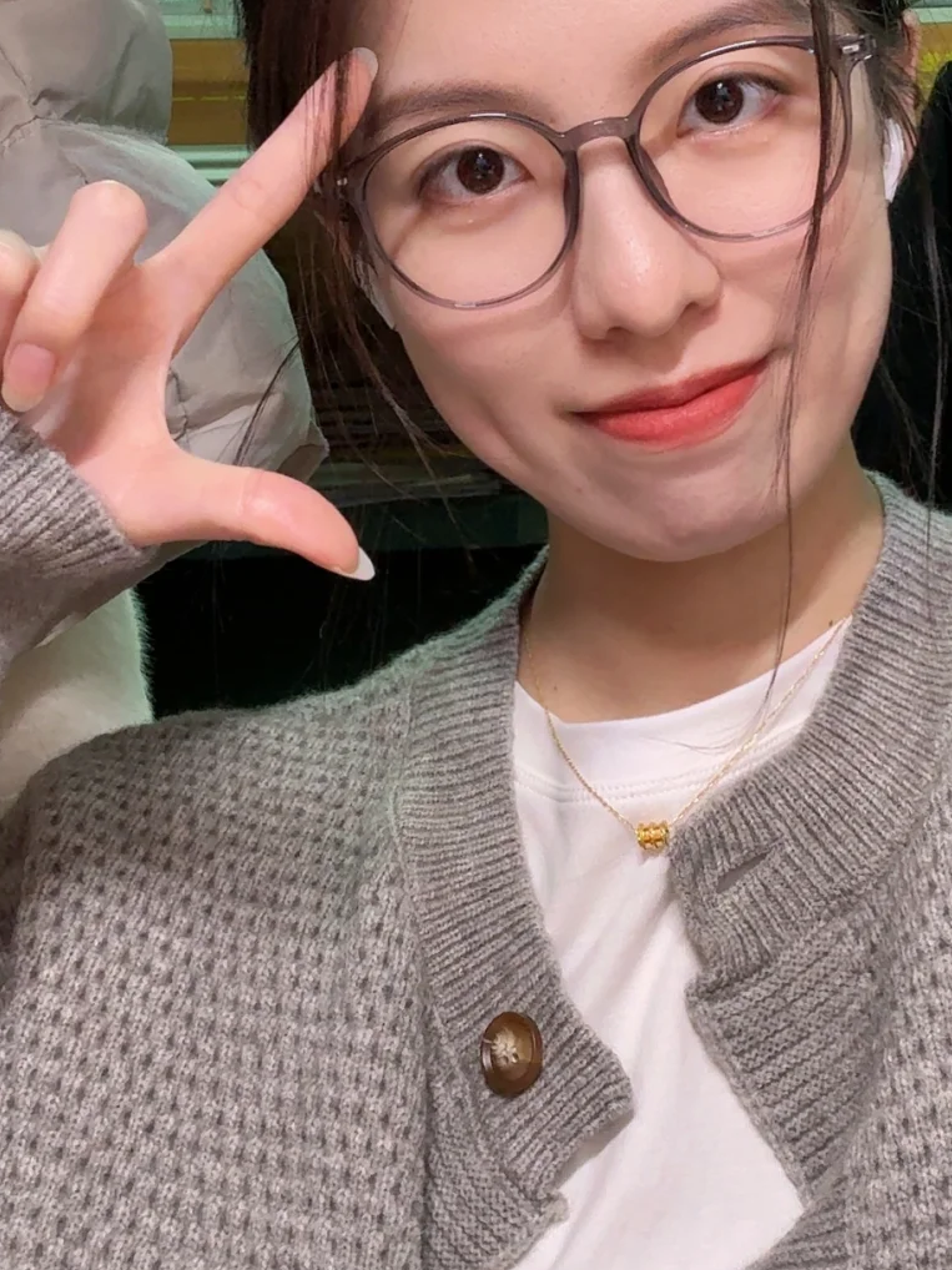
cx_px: 589
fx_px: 2128
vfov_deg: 33.0
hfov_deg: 25.2
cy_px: 439
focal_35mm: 58
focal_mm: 2.69
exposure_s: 1/33
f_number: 1.9
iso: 250
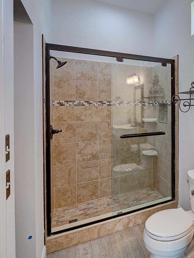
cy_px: 106
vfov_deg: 73.3
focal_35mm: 23
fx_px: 172
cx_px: 175
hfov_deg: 51.8
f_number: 8
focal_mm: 12
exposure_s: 1/3.33
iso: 100
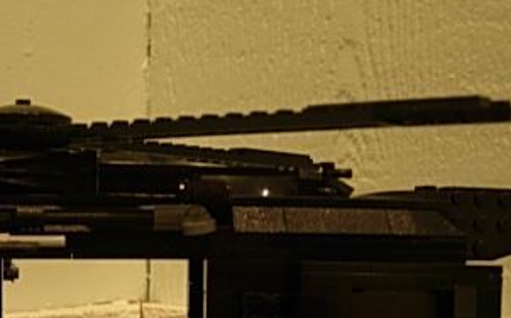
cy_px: 321
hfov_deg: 25.4
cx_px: 162
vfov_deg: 15.8
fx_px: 1127
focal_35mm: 81
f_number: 2.7
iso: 89
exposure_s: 1/4
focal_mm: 7.5
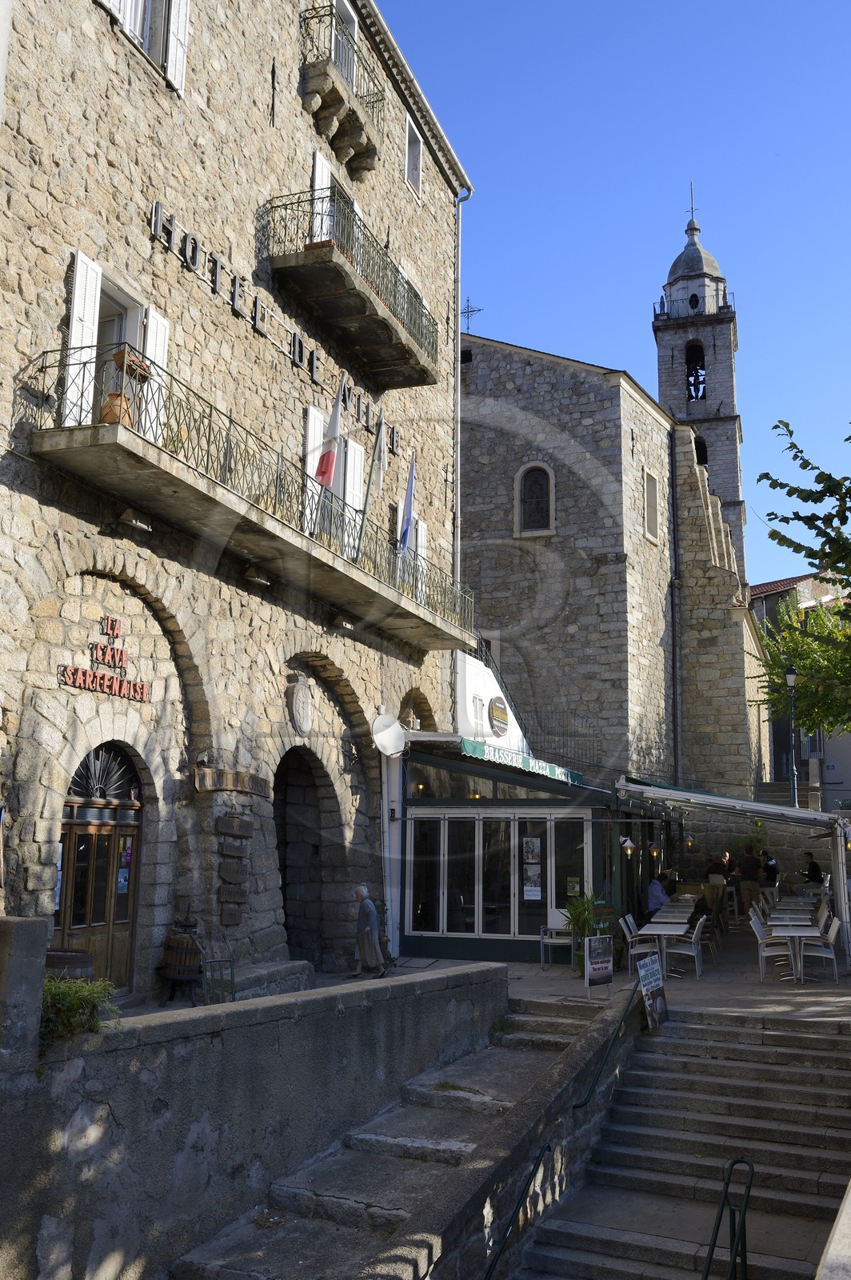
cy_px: 640
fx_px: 1137
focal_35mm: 32
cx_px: 426
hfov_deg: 41.0
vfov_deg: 58.8
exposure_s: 1/200
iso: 200
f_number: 10
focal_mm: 32
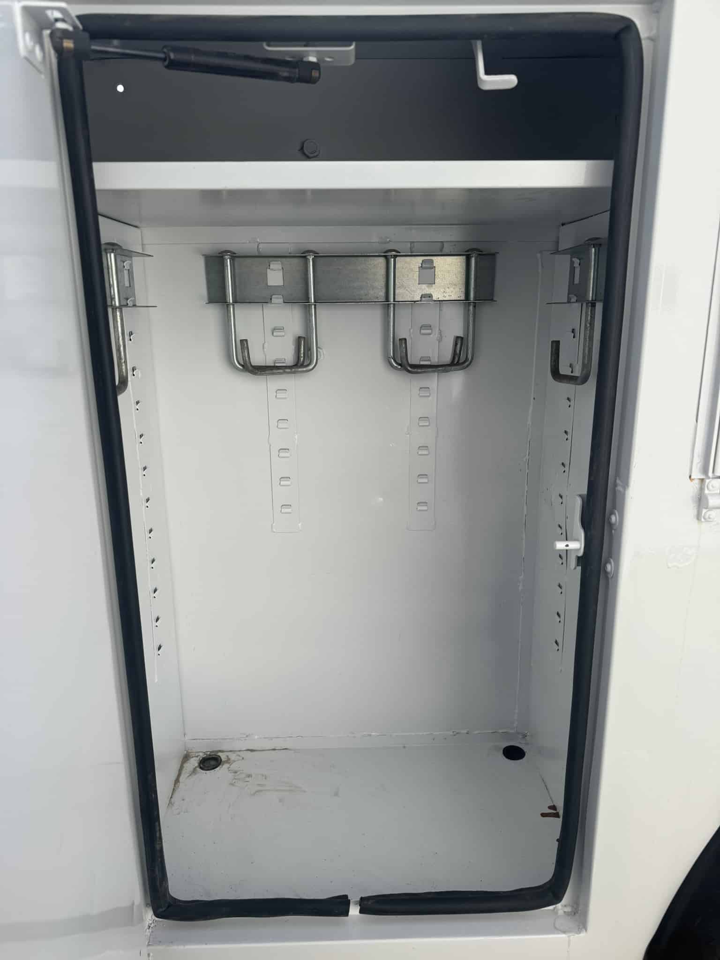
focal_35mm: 24
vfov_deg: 71.6
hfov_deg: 56.8
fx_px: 666
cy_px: 480
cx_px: 360
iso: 80
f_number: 1.78
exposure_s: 1/4049
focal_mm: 6.76
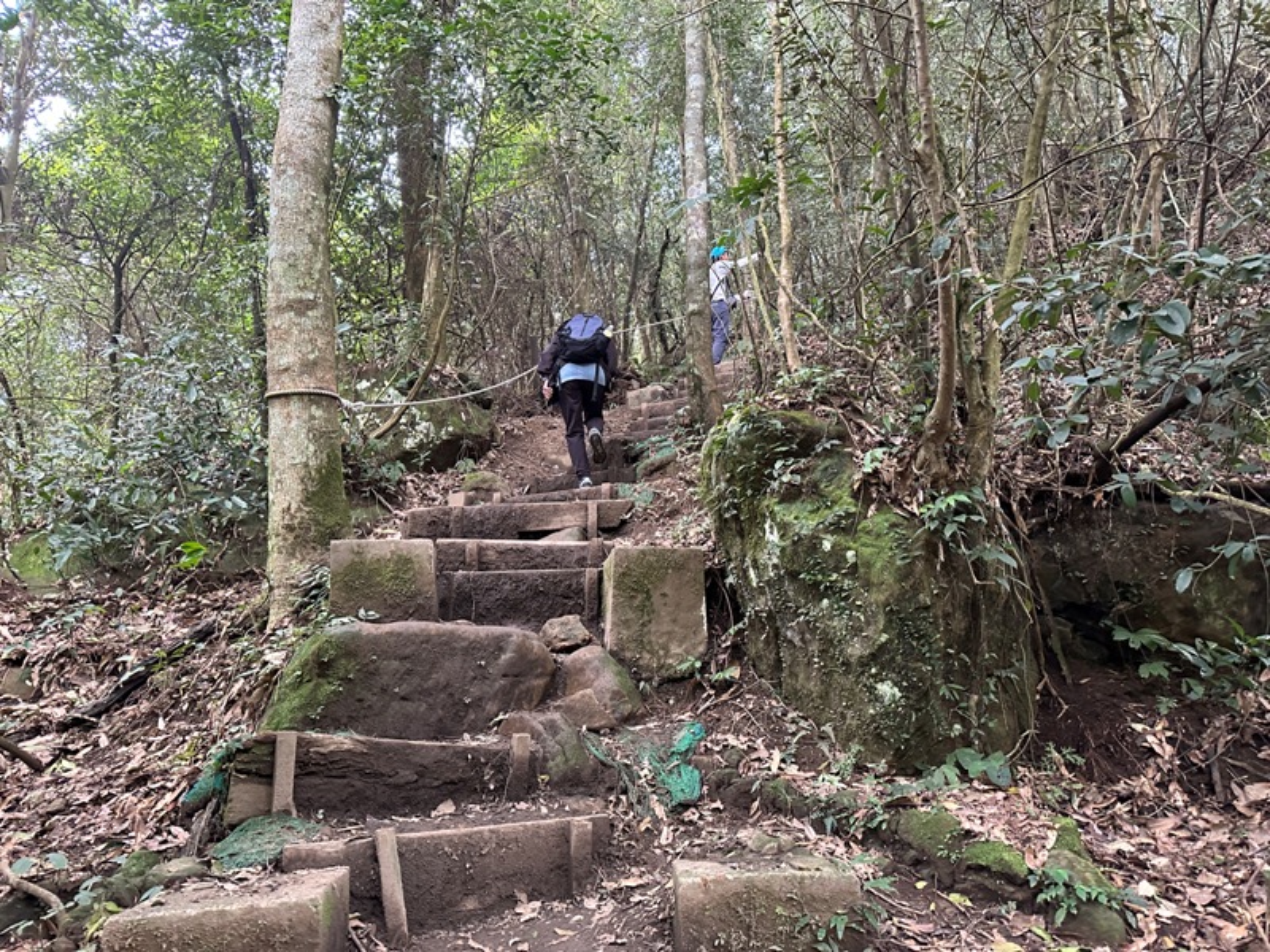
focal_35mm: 24
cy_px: 476
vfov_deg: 56.8
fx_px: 881
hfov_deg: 71.6
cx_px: 635
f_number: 1.78
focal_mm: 6.86
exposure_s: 1/60
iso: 640
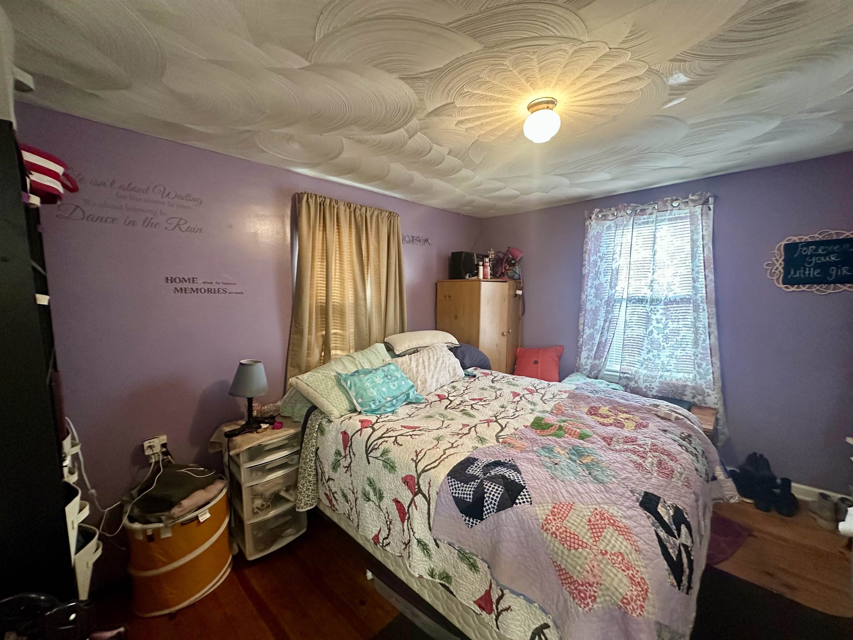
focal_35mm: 14
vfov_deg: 85.7
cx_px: 426
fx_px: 345
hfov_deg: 102.1
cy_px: 320
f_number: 2.2
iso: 800
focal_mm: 2.22
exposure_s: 1/60
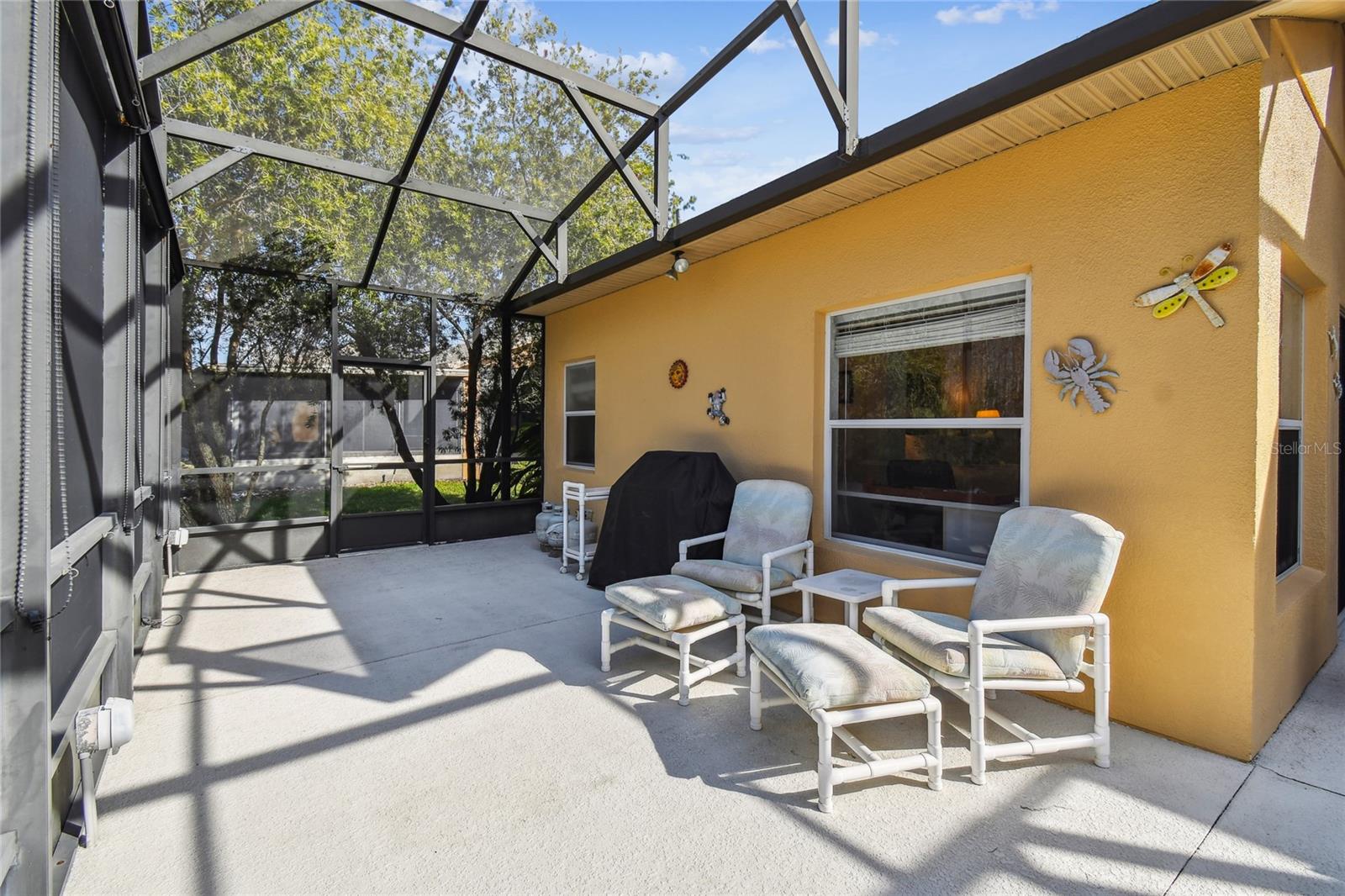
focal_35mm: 15
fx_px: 560
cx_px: 672
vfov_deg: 77.3
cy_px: 448
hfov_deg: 100.4
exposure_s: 1/320
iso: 100
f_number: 7.1
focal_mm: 10
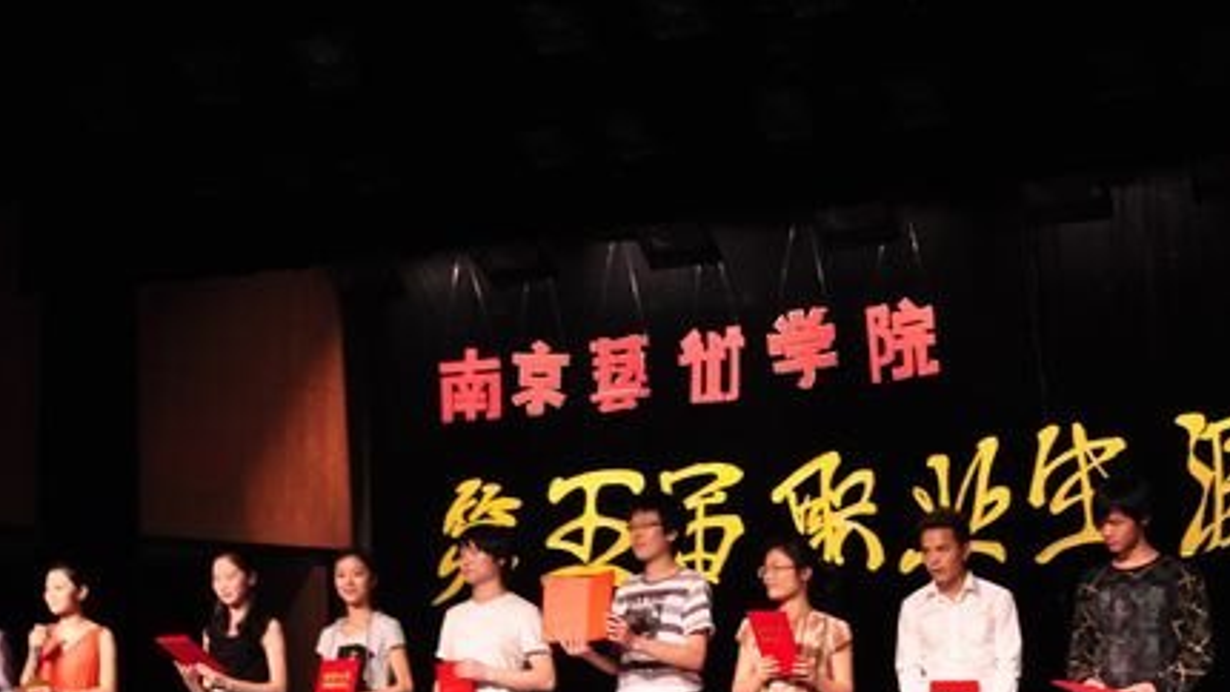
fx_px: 2283
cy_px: 563
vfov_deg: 17.1
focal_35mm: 70
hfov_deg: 30.1
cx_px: 618
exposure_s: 1/80
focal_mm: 32
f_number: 5.6
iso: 1000
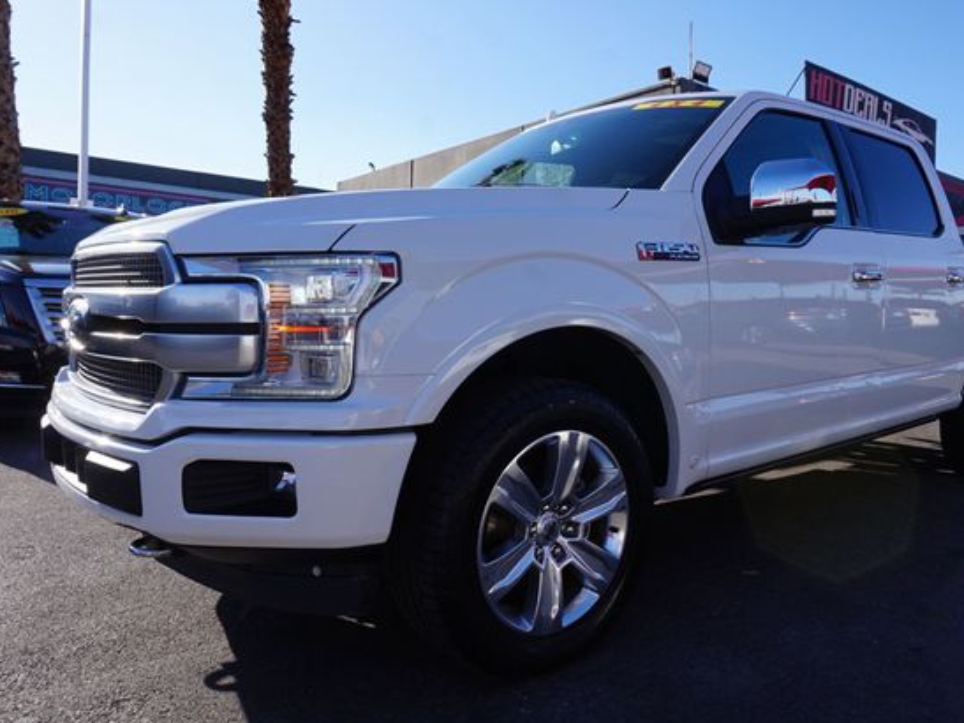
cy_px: 356
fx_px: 752
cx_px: 555
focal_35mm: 27
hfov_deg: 65.0
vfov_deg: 51.3
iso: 100
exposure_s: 1/80
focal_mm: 16
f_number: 11
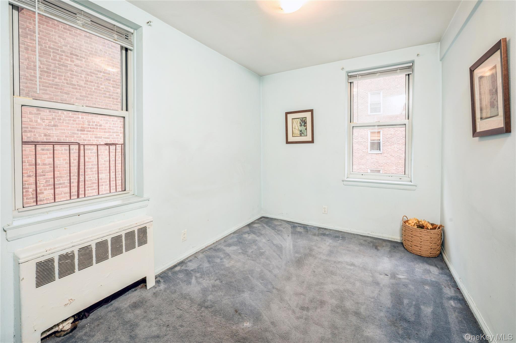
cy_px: 172
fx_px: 201
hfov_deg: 104.3
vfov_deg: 81.1
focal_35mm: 14
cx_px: 258
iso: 200
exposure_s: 1/8
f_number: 11
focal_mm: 14
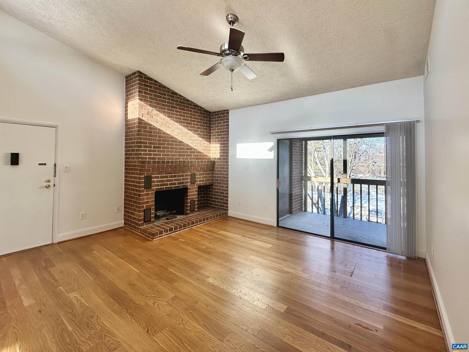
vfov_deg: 85.7
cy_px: 176
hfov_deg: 102.1
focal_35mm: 14
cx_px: 234
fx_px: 190
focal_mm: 2.22
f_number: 2.2
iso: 40
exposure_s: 1/183
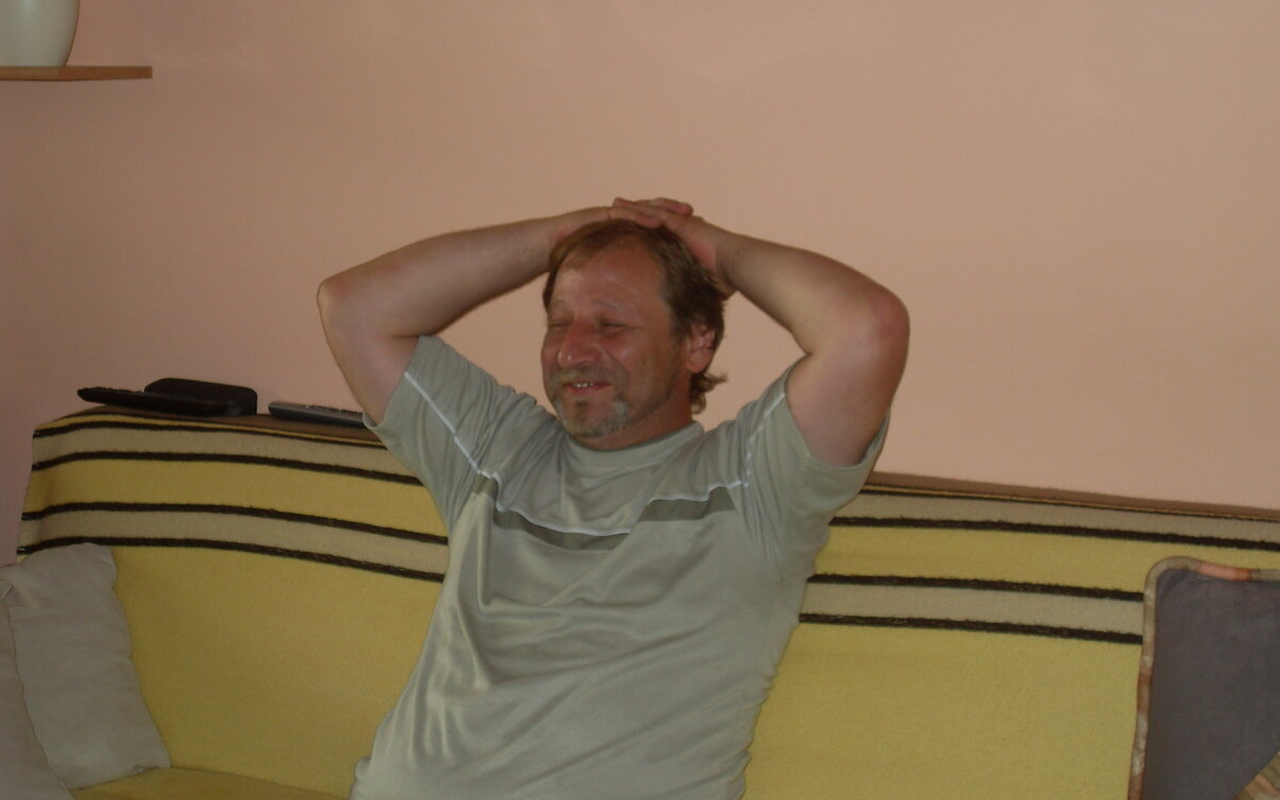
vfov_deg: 20.0
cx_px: 641
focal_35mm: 65
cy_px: 361
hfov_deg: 31.5
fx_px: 2267
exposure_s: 1/60
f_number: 3.7
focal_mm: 10.1
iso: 100
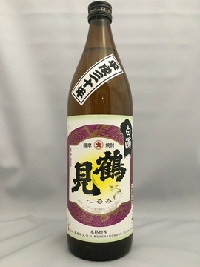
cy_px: 134
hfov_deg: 48.2
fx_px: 223
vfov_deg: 61.7
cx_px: 100
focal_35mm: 29
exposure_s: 1/15
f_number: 2.2
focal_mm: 4.15
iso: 200
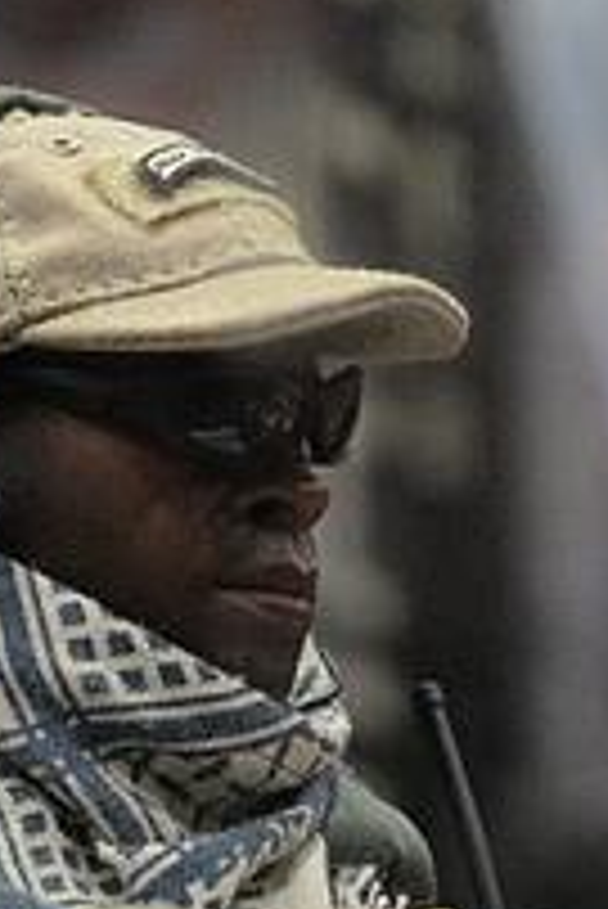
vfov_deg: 6.7
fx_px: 7485
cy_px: 1872
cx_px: 221
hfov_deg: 4.7
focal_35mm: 296
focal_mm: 50
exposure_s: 1/100
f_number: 5.6
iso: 3200
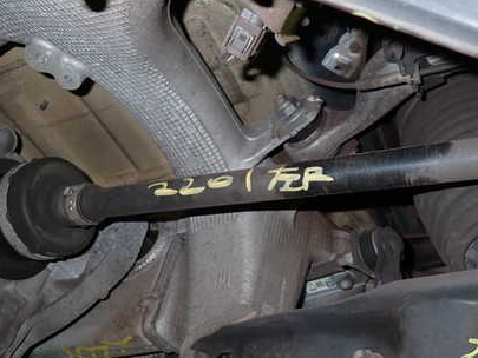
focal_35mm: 37
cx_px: 284
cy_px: 178
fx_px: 511
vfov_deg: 38.7
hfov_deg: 49.8
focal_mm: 4.5
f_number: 2
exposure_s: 1/30
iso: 200
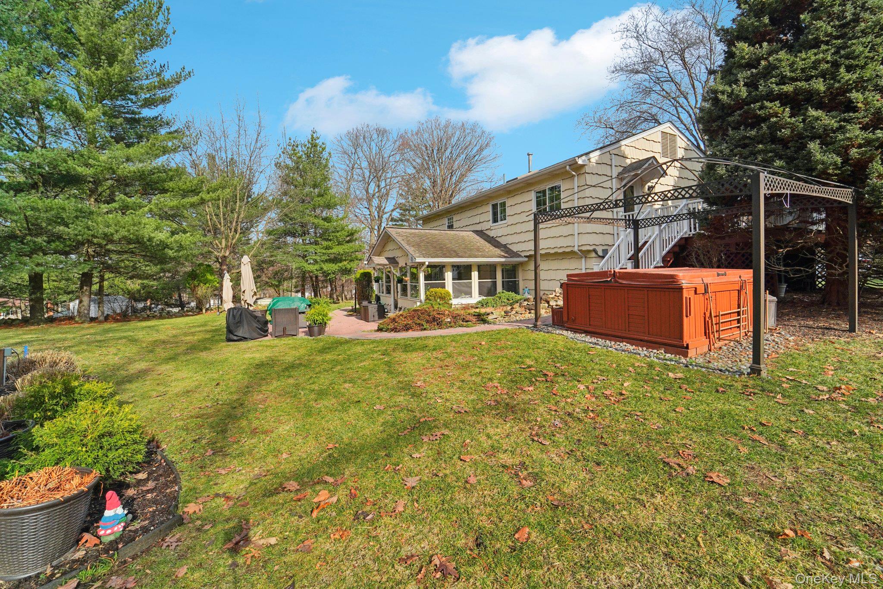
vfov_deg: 81.2
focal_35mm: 14
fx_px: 343
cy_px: 294
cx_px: 442
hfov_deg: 104.3
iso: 400
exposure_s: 1/1000
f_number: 8
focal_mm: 14
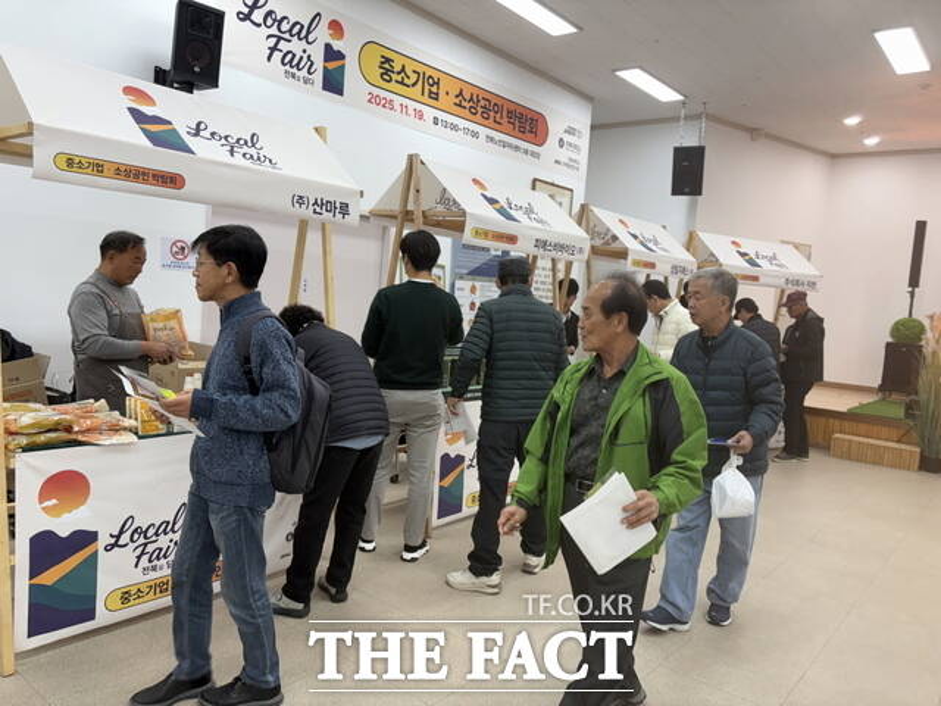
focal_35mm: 26
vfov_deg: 53.1
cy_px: 353
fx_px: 707
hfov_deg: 67.3
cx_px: 470
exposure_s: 1/120
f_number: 1.6
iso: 100
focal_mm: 5.96
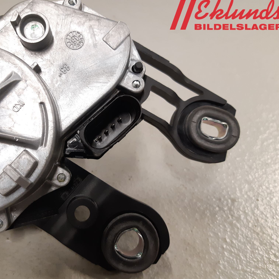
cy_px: 140
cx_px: 94
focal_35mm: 31
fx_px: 283
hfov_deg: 51.6
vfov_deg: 52.5
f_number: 1.7
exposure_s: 1/50
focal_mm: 3.93
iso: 160
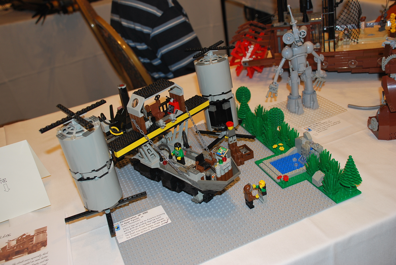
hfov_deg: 49.5
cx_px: 198
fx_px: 430
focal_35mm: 39
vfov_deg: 34.3
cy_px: 132
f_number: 4
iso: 200
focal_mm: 26
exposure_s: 1/60
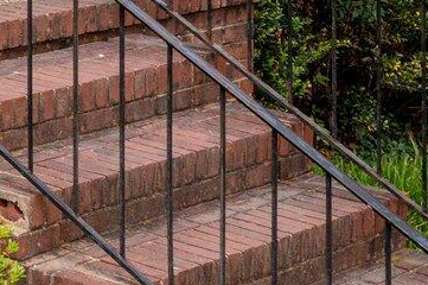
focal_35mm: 159
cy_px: -222
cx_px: -497
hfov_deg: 11.4
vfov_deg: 8.3
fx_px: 1889
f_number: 5
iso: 100
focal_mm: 10.26
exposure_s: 1/240
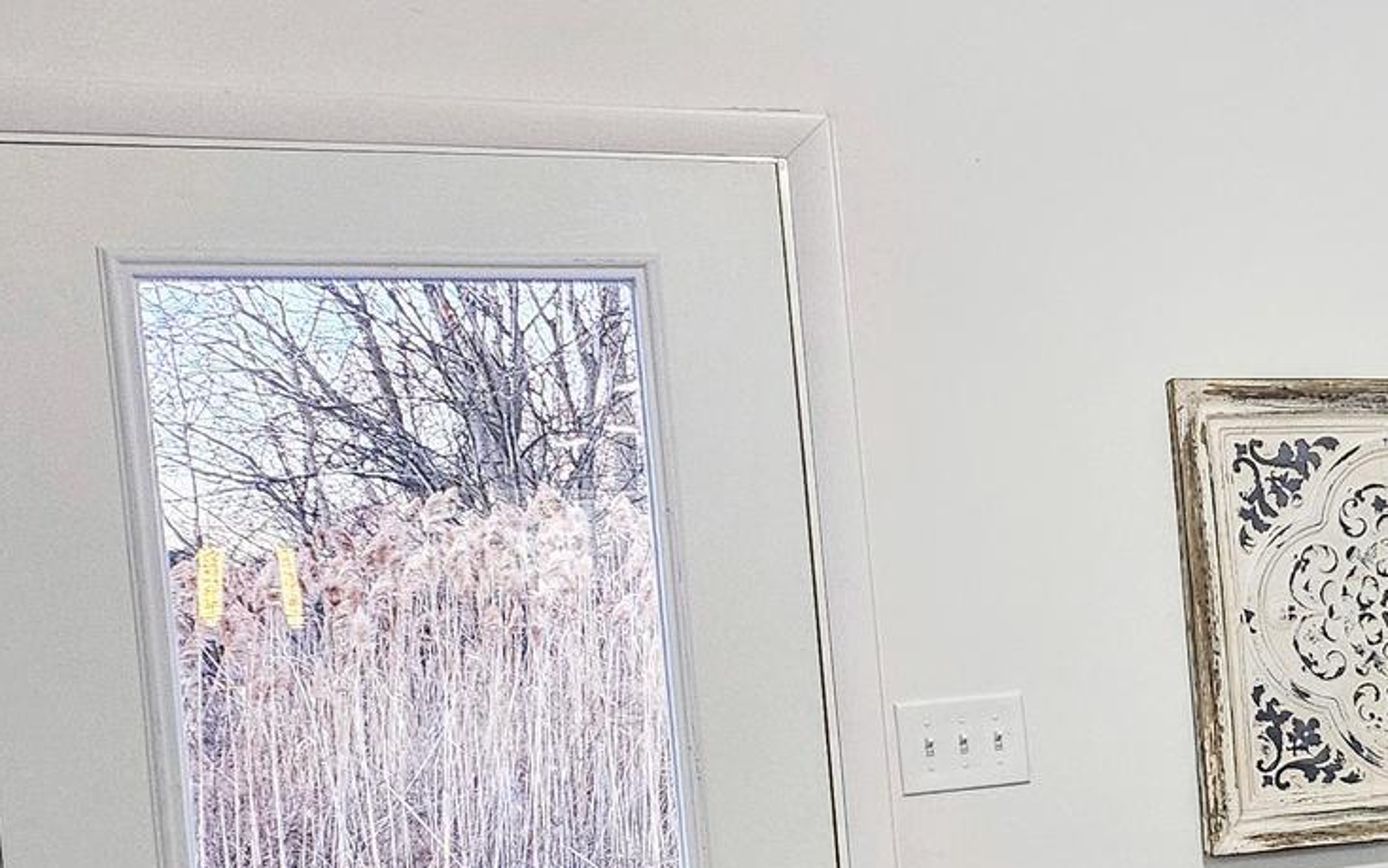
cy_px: 711
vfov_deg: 18.2
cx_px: 1768
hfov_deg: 25.3
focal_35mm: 71
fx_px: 2686
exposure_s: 1/120
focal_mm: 5
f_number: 1.8
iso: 320
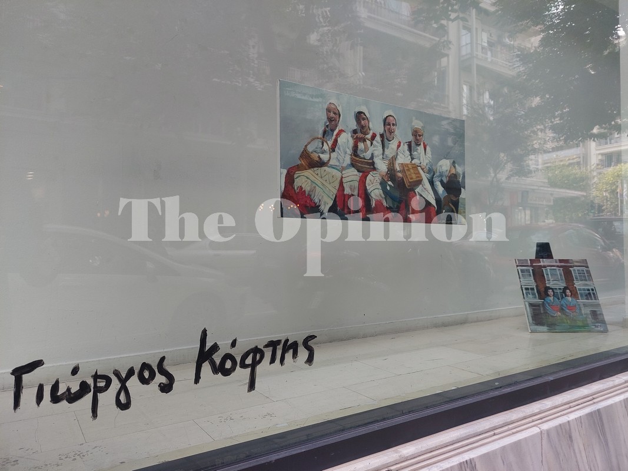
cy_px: 236
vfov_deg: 56.8
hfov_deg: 71.6
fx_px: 435
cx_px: 314
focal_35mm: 24
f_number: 1.8
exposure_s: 1/112
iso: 40
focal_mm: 5.23
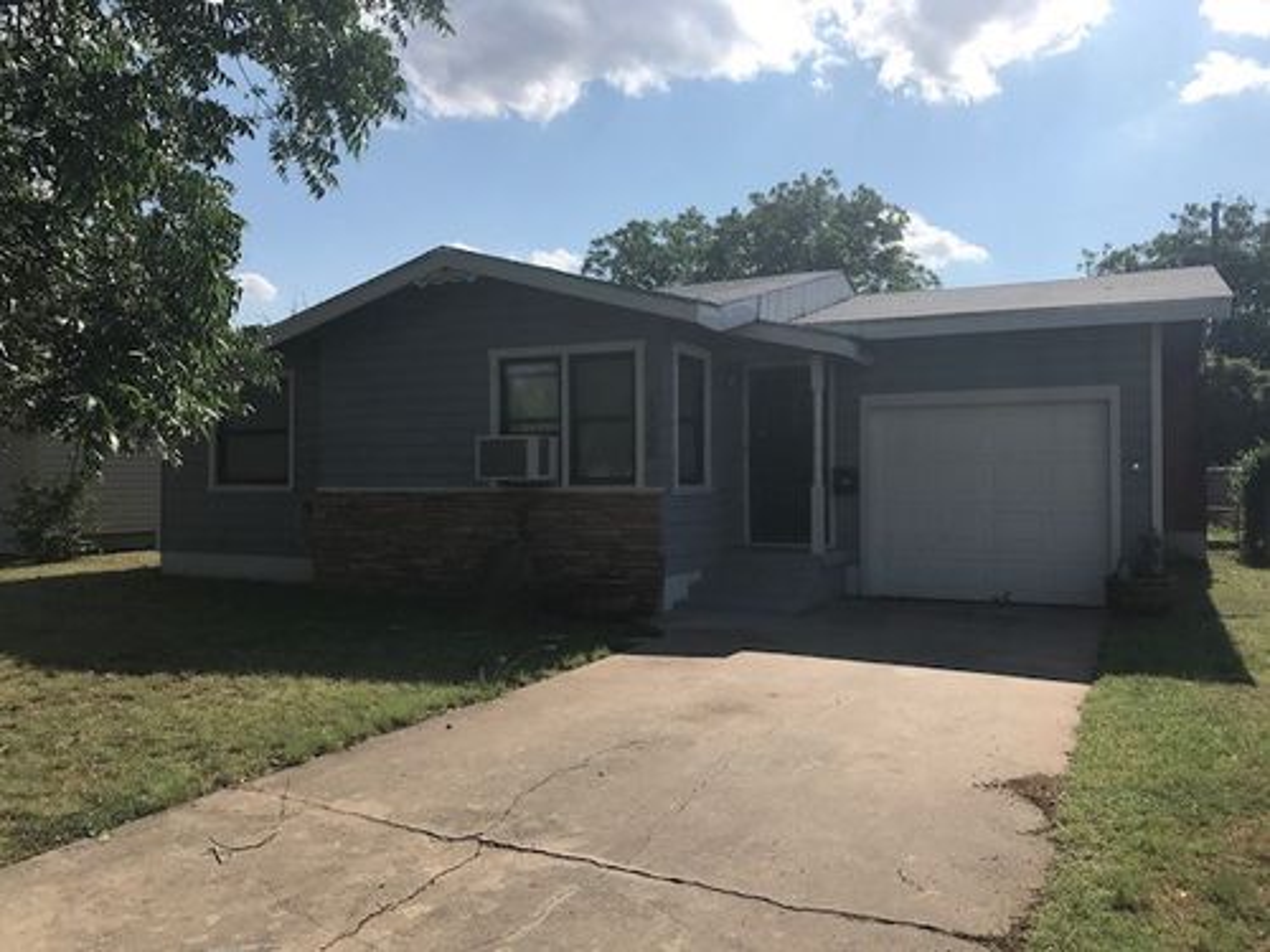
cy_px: 476
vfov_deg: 49.7
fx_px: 1027
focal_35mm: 28
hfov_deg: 63.4
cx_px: 635
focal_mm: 3.99
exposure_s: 1/4167
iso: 20
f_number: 1.8
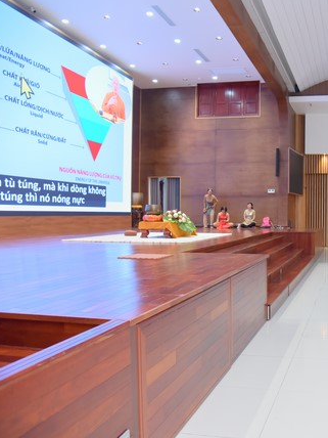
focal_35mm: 35
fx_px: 442
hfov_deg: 38.0
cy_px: 217
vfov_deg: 52.6
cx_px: 293
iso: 1600
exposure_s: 1/125
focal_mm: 24
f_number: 4.5
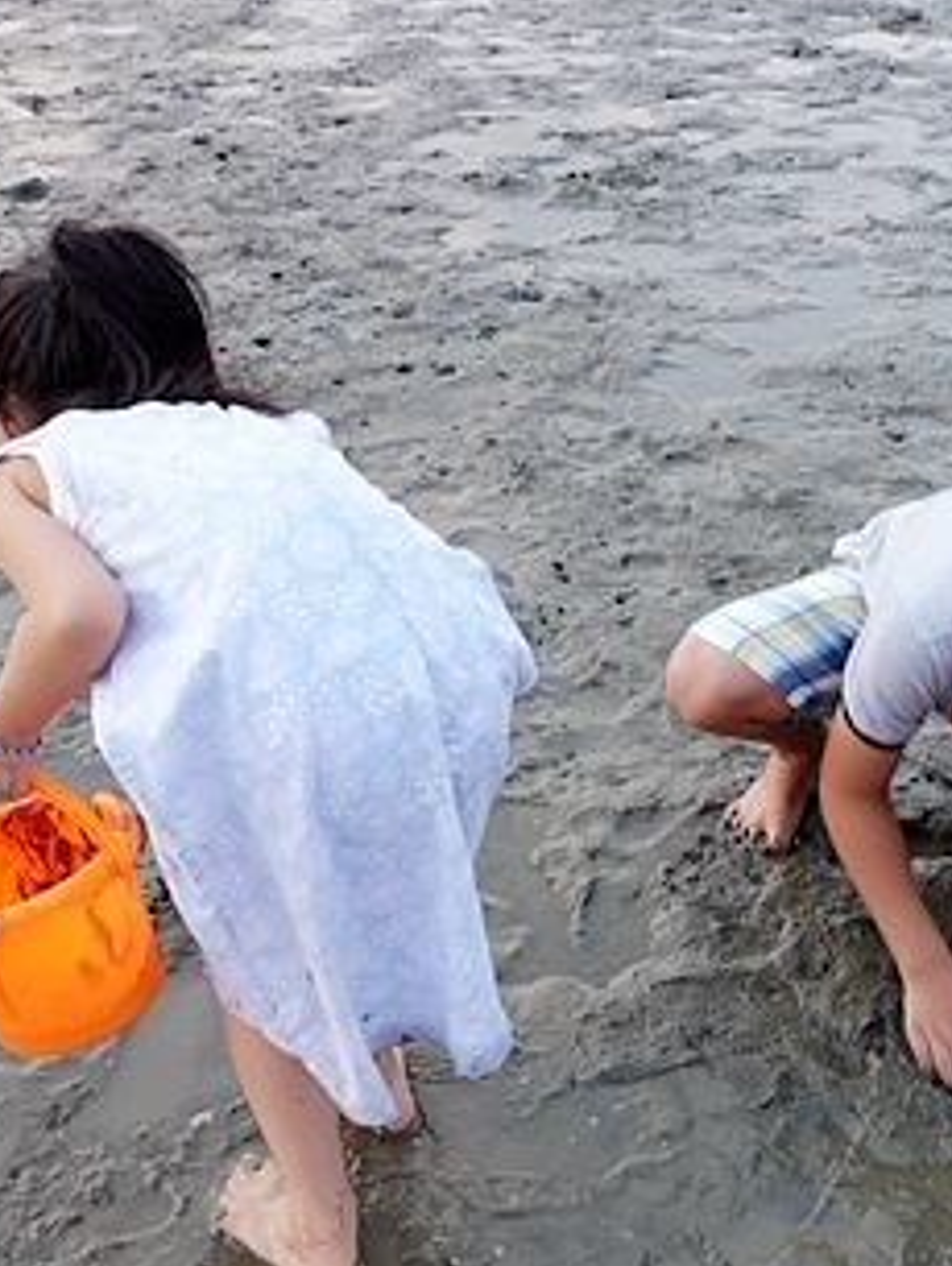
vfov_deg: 38.8
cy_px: 718
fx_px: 1794
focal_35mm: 49
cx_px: 820
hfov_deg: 28.8
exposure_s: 1/30
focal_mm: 9
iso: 125
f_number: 2.8
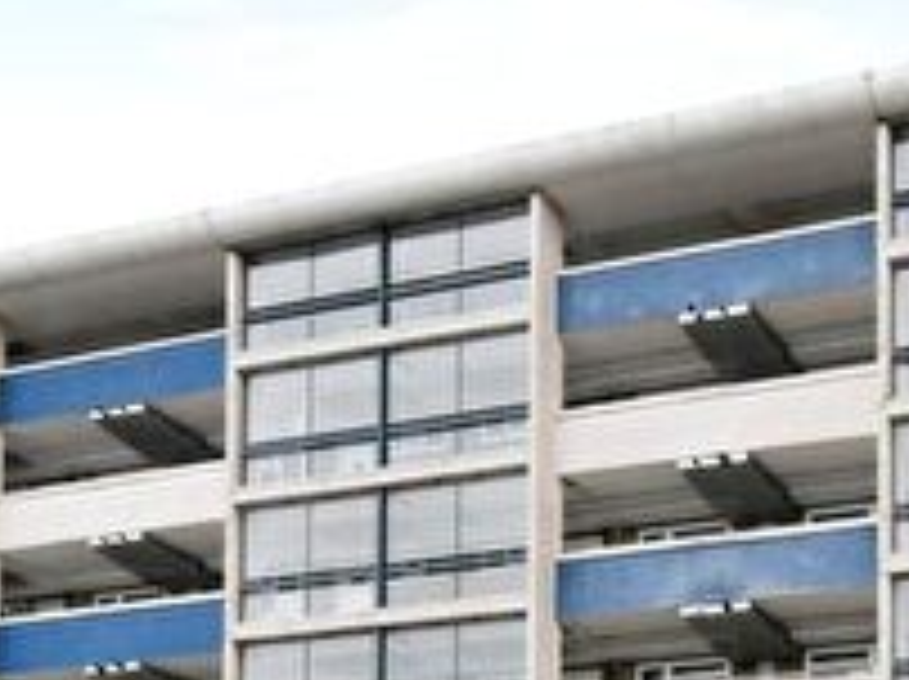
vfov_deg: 29.0
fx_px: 1311
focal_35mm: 50
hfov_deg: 32.3
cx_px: 1062
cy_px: 376
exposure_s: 1/250
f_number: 10
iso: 800
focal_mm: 15
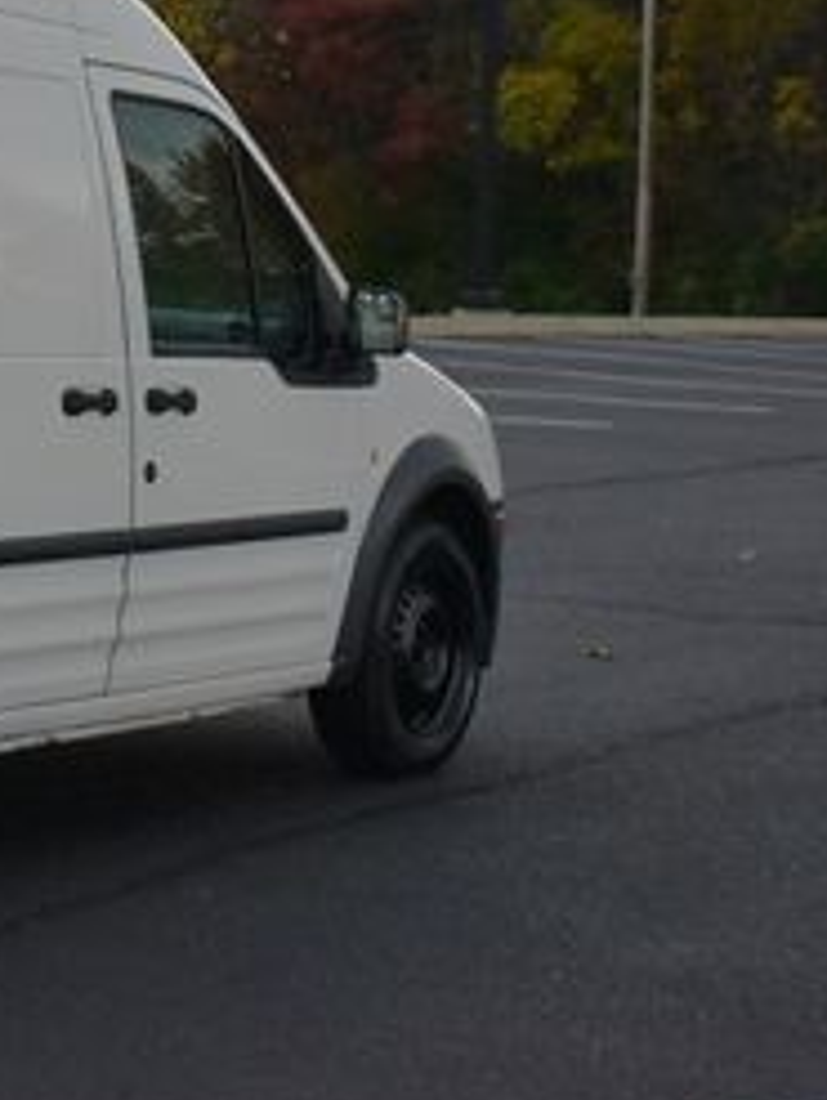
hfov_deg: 11.0
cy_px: 186
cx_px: -246
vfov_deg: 14.9
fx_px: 4174
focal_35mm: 131
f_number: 4.5
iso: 640
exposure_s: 1/250
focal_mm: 35
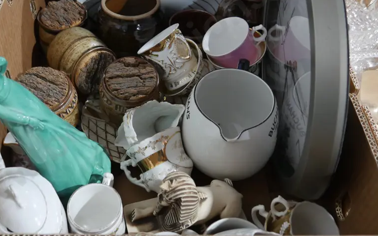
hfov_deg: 49.1
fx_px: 412
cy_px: 71
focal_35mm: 40
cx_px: 156
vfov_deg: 31.6
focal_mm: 14
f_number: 3.5
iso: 1600
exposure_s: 1/60
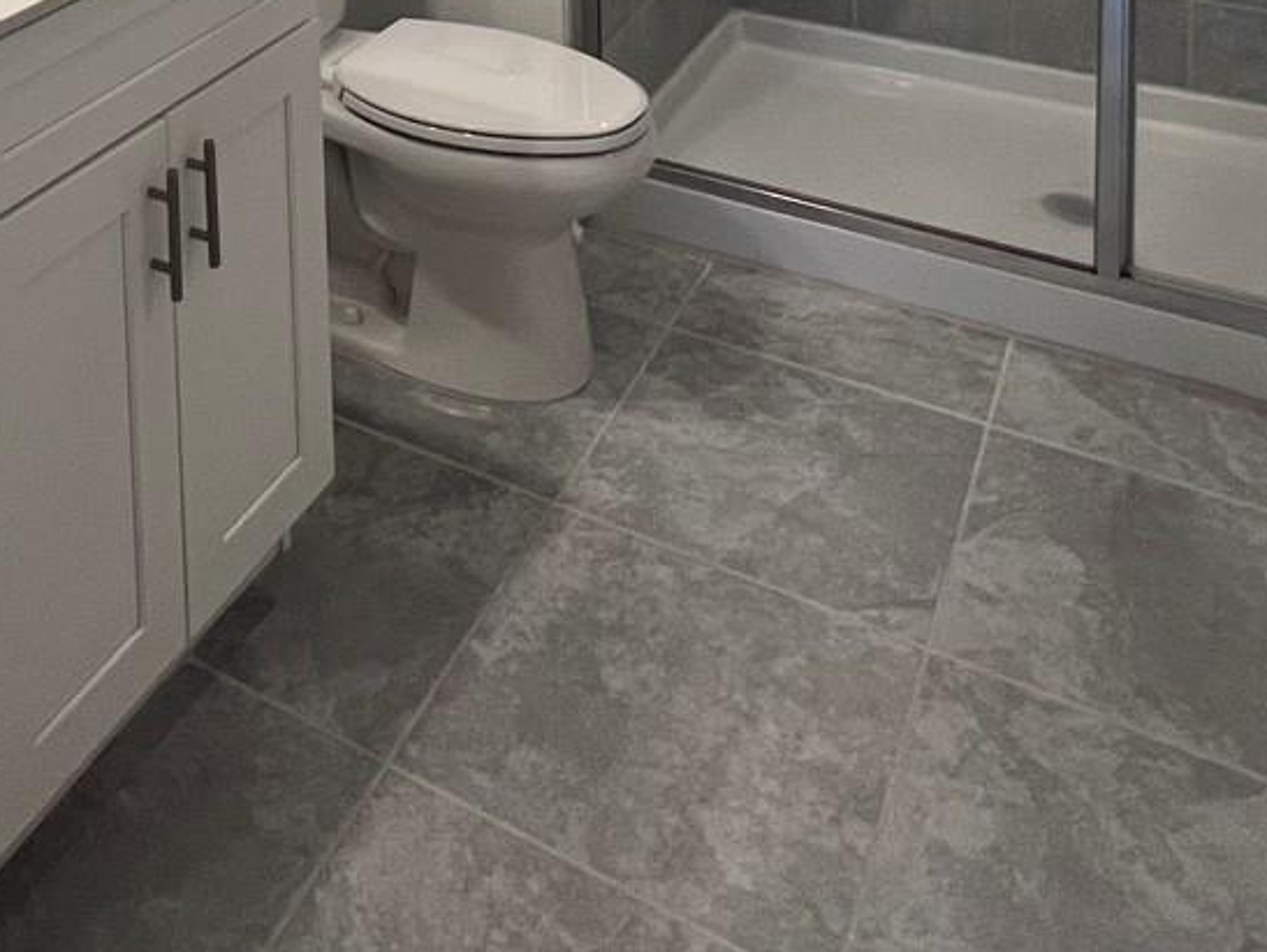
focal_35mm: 38
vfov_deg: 27.8
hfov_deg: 46.7
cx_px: 283
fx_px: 1392
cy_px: -417
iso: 125
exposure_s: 1/120
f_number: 1.8
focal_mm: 1.57
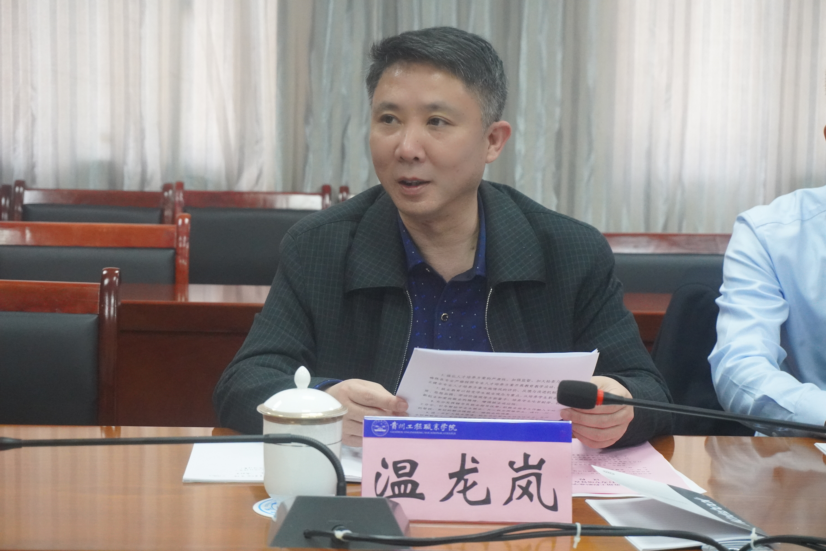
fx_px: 1721
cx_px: 413
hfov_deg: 27.0
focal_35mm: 75
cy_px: 276
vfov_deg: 18.2
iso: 6400
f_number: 5.6
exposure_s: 1/125
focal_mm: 50
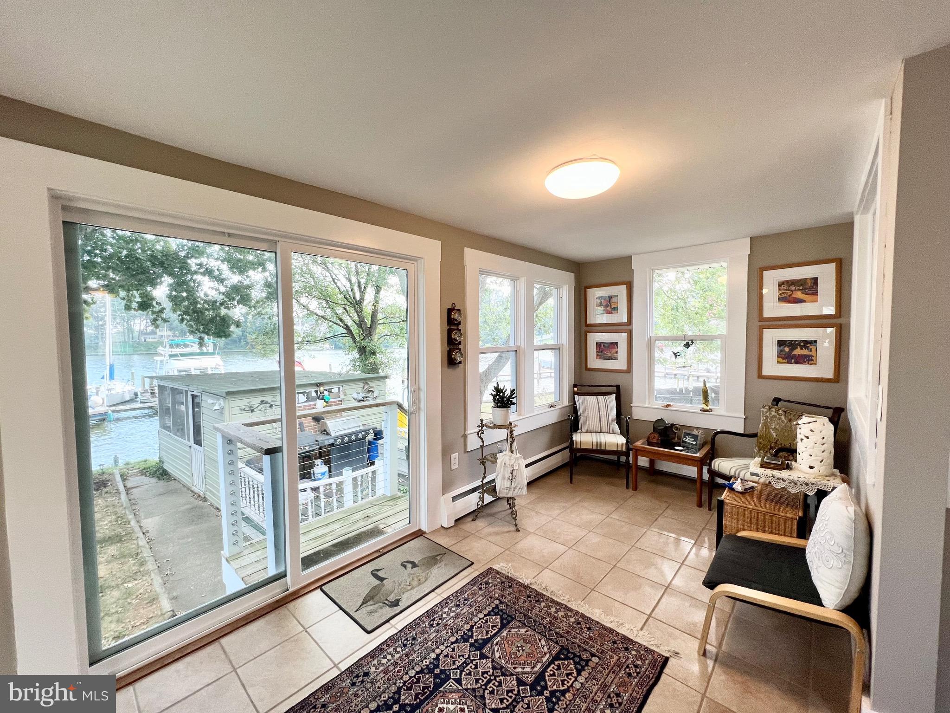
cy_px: 356
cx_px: 475
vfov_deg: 89.9
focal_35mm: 13
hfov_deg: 106.2
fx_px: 357
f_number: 1.8
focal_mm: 1.57
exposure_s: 1/120
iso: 80
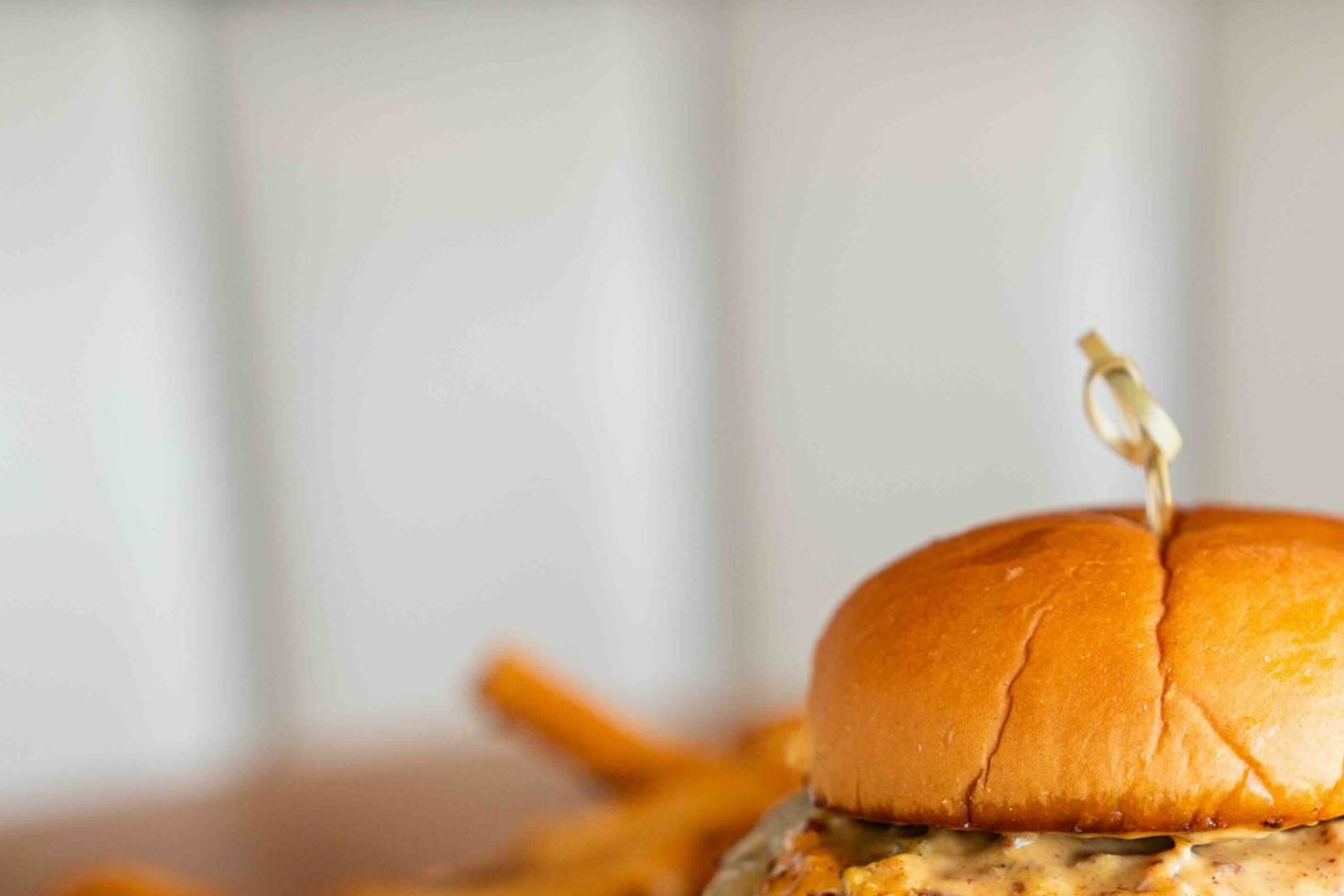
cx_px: 1264
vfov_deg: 8.0
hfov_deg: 11.9
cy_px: 962
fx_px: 6384
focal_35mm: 171
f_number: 2.8
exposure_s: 1/250
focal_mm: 70
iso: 400
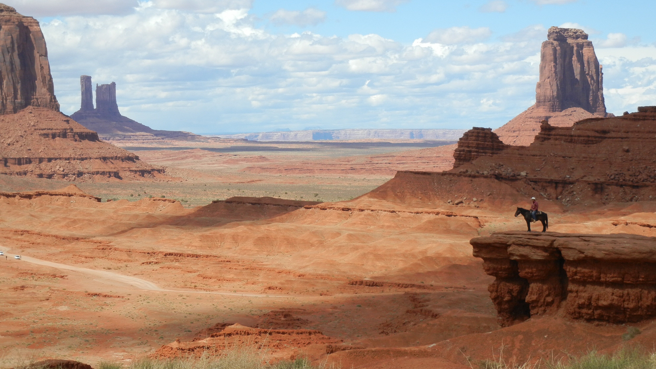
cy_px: 176
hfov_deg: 21.8
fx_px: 1705
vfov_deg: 12.4
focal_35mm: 98
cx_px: 331
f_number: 4.4
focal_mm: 16
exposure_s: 1/965
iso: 160
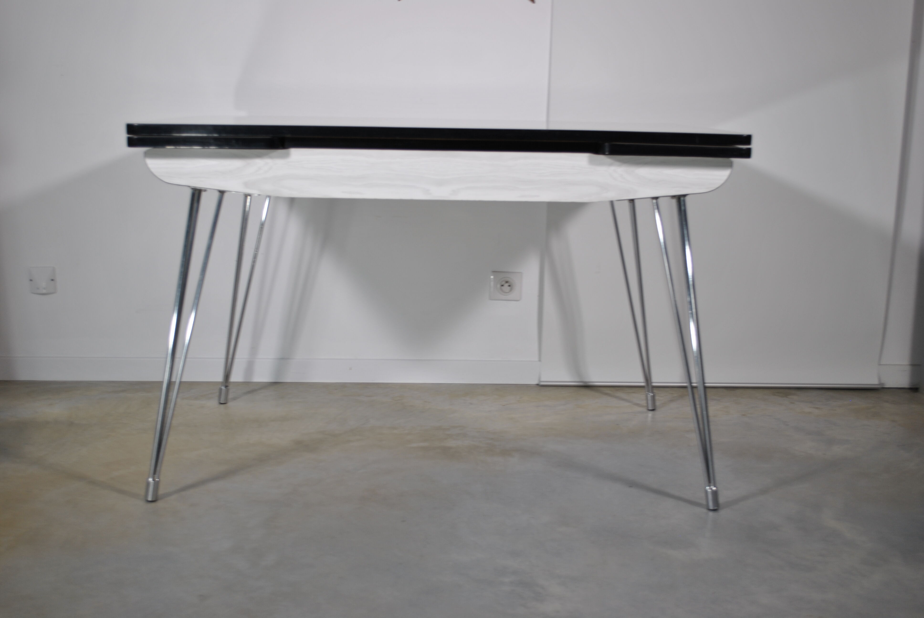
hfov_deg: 44.9
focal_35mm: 44
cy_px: 309
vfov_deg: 30.9
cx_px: 462
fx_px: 1118
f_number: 4.5
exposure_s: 1/20
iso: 100
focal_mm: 29
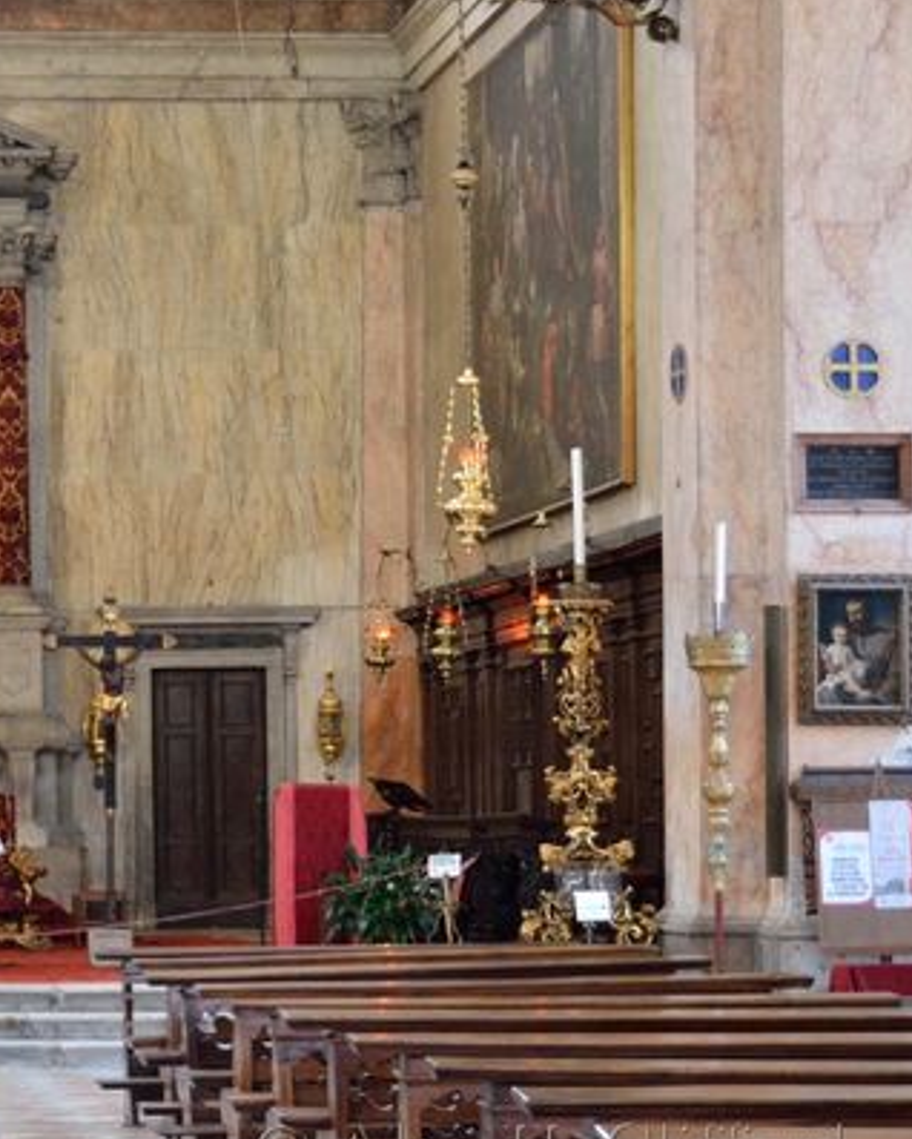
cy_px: 555
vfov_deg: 18.4
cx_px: -77
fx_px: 3506
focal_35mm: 104
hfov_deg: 14.5
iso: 1600
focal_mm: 42
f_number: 4.5
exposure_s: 1/13
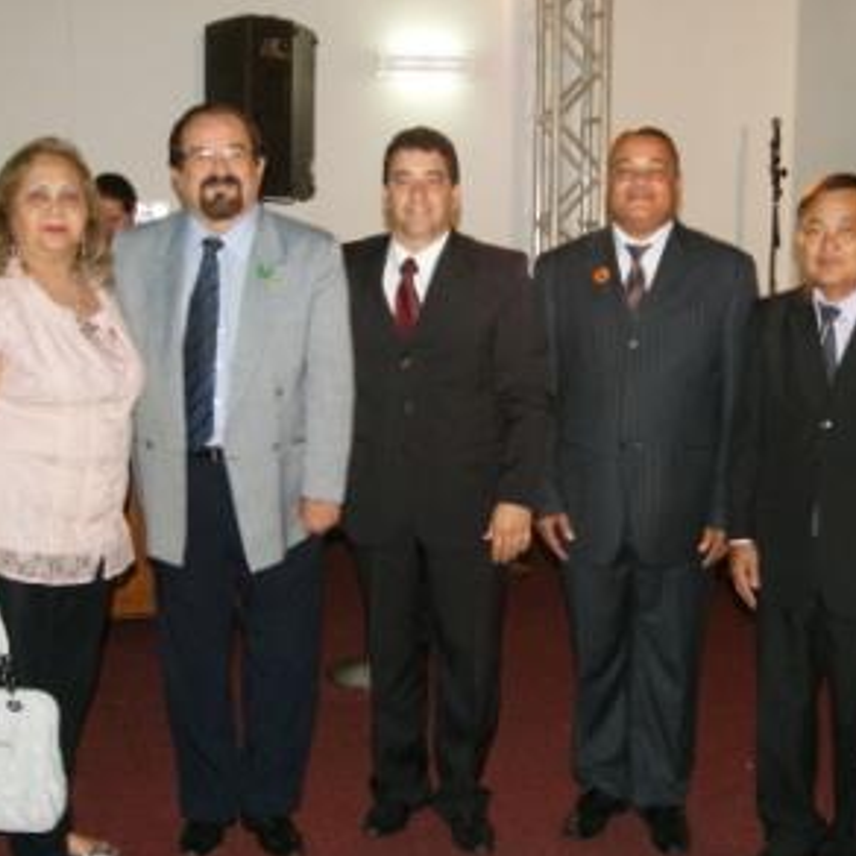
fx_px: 1315
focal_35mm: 47
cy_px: 435
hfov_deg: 36.0
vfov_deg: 36.1
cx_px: 498
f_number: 5.6
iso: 400
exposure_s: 1/60
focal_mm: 24
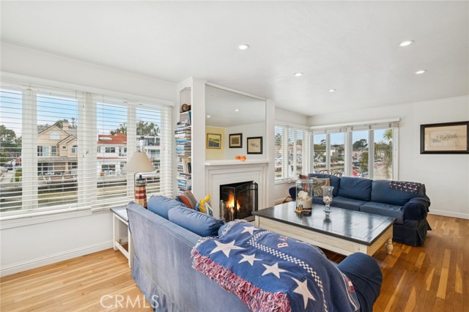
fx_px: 208
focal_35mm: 16
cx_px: 234
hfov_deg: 96.8
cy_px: 156
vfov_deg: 73.7
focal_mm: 16
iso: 200
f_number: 9
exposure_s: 1/125
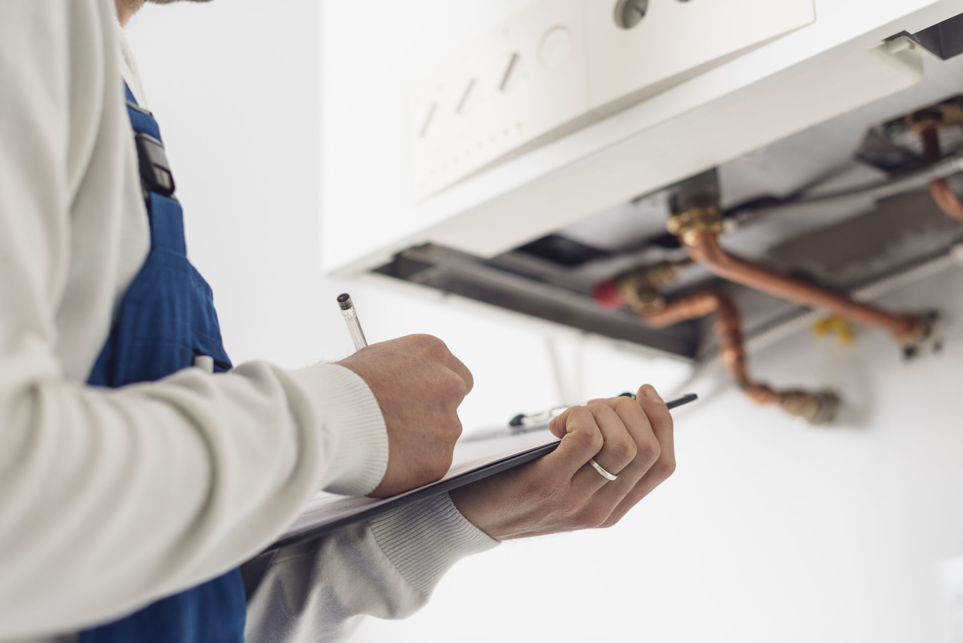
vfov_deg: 27.0
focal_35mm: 50
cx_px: 482
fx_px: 1338
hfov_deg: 39.6
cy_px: 322
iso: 250
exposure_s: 1/100
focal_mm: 50
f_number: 2.8
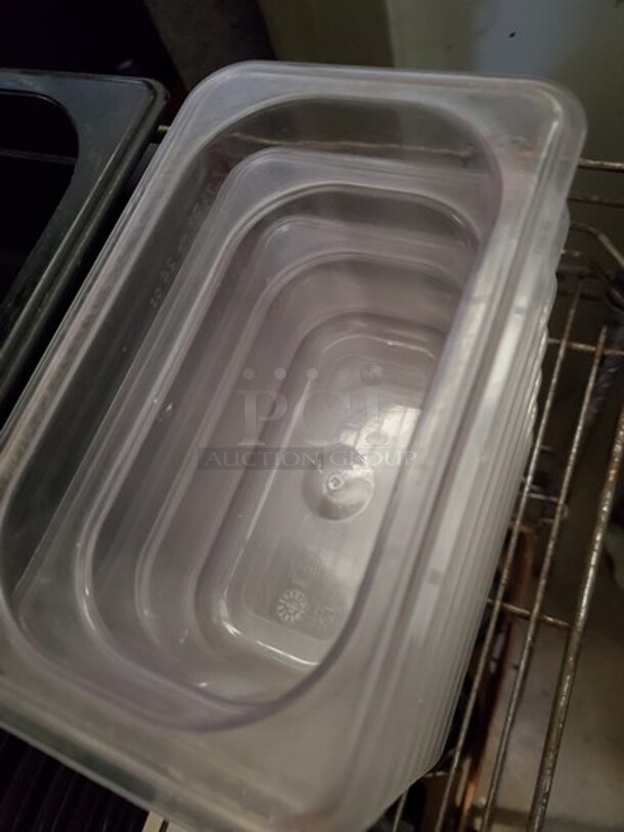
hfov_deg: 53.1
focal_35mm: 26
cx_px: 312
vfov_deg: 67.3
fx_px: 625
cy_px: 416
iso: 640
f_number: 1.5
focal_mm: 4.3
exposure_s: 1/25
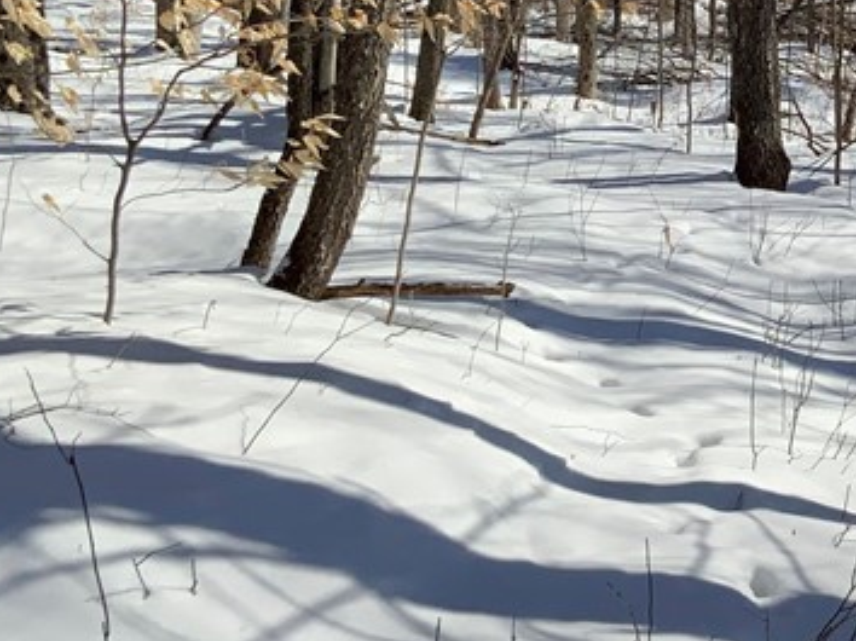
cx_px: 936
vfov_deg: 17.4
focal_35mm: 84
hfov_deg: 22.1
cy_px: 157
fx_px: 2076
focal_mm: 3
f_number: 1.8
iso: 20
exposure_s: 1/4405
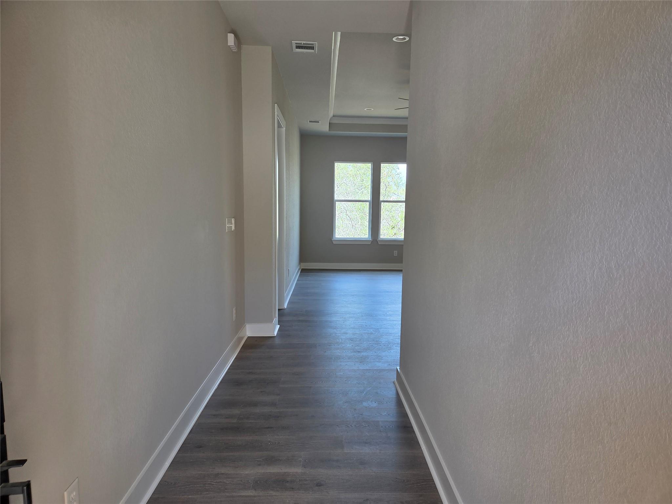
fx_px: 446
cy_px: 252
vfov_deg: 58.9
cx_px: 336
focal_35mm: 23
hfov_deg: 73.9
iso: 50
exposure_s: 1/120
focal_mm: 5.4
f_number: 1.8
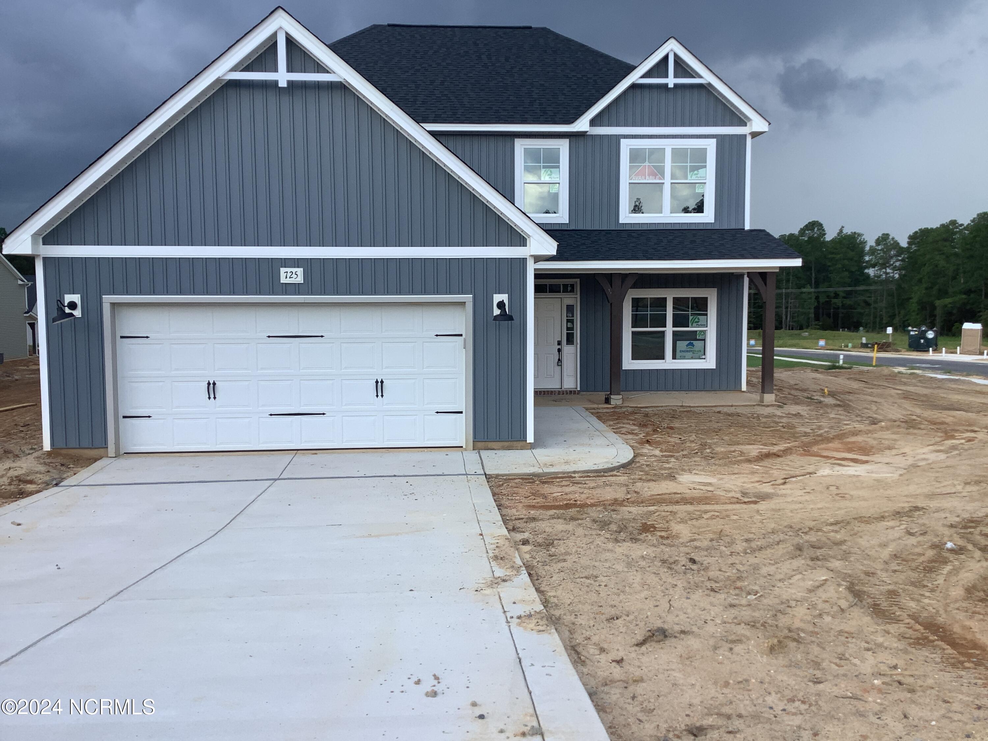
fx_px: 885
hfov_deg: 58.4
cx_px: 494
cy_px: 370
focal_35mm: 31
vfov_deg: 45.4
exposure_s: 1/344
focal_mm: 3.3
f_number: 2.4
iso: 25
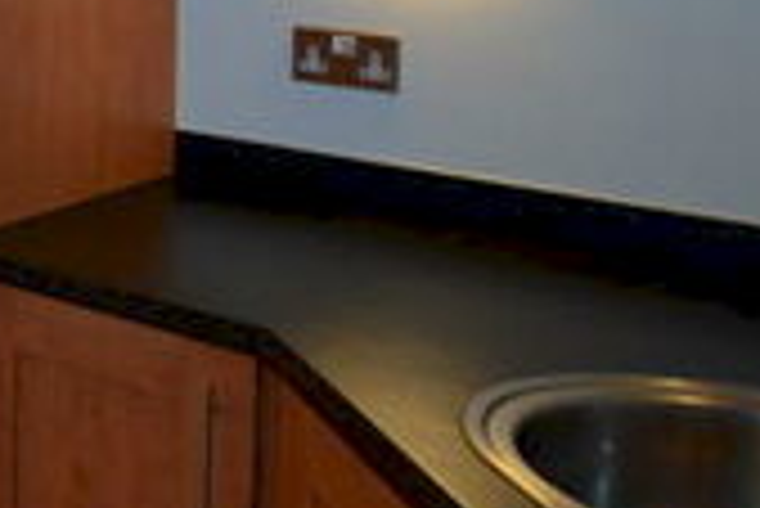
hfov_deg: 20.9
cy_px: -67
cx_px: -639
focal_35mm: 62
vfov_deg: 20.8
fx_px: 1310
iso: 400
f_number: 5
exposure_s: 1/100
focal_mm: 10
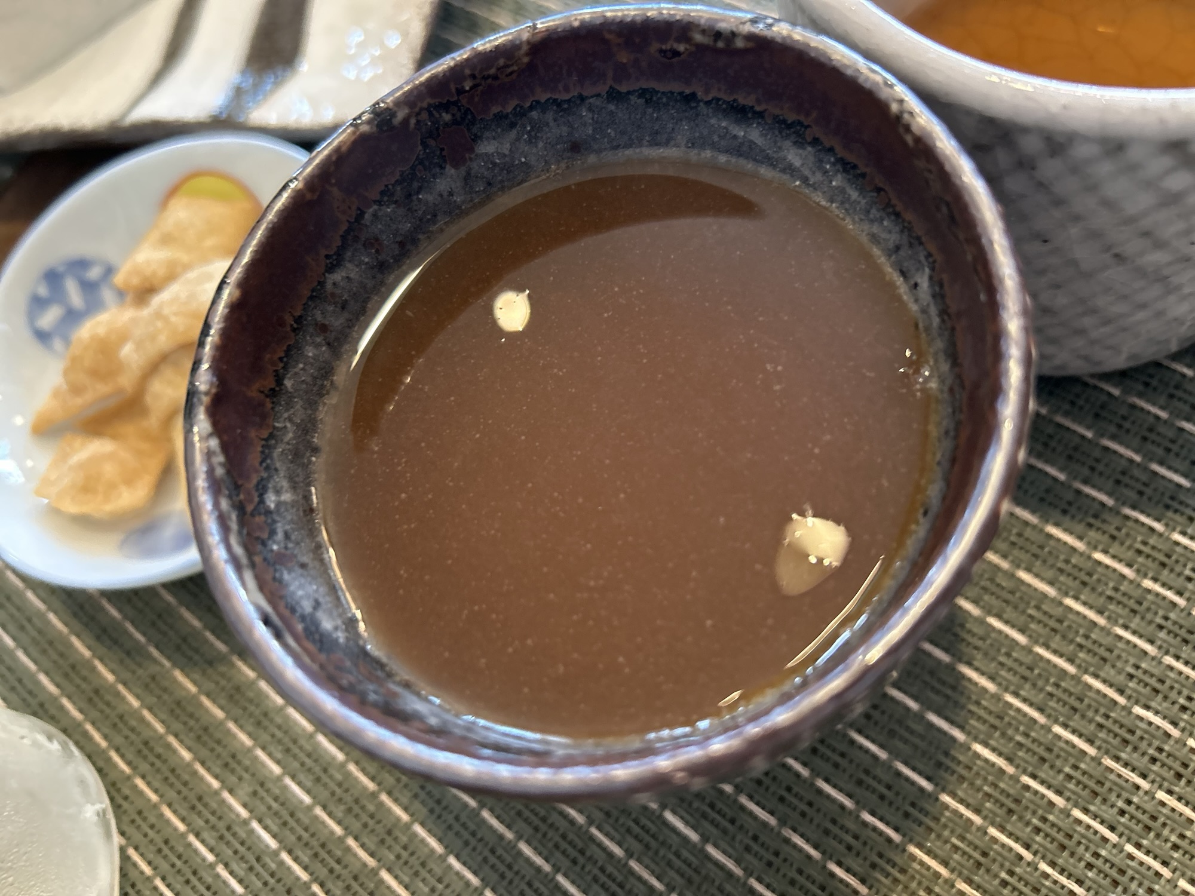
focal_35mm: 26
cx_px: 598
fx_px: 898
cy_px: 448
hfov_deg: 67.3
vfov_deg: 53.1
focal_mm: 5.7
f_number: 1.5
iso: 400
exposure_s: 1/33
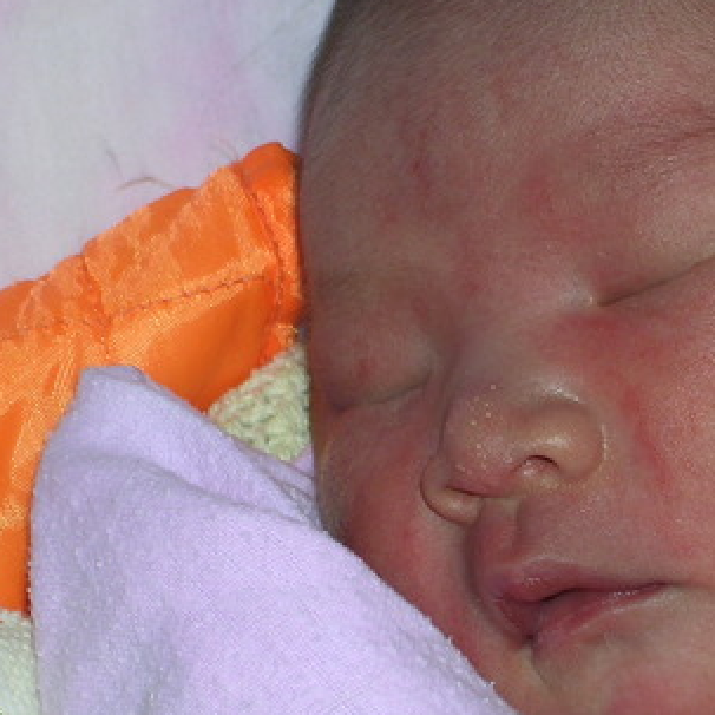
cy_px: 347
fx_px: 4580
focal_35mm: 196
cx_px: 616
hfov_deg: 8.9
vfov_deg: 8.9
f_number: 4.6
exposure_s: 1/60.1
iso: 100
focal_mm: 15.9
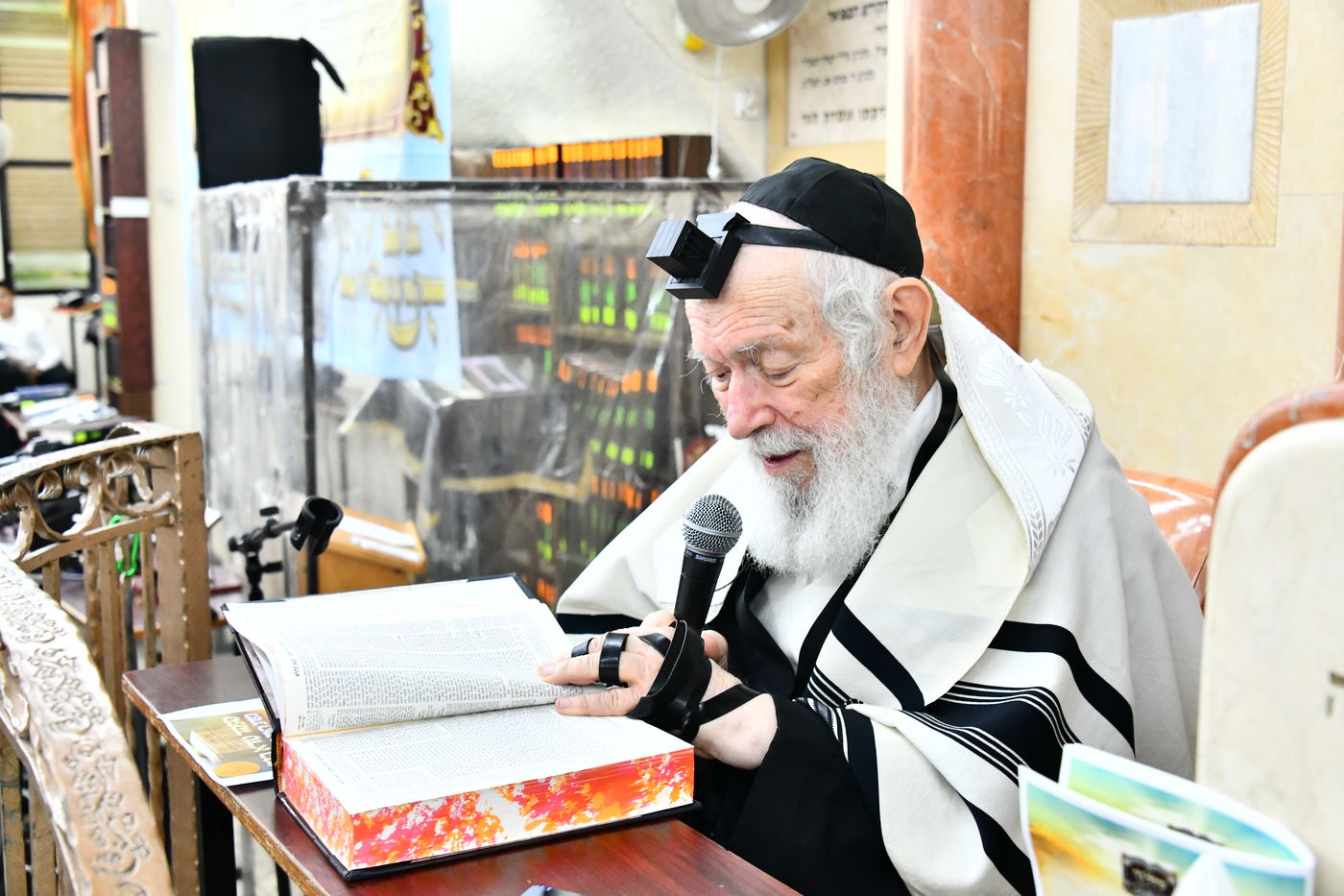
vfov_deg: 30.5
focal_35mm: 44
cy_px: 448
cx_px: 672
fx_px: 1642
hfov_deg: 44.5
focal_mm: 44
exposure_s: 1/160
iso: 4000
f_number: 5.6
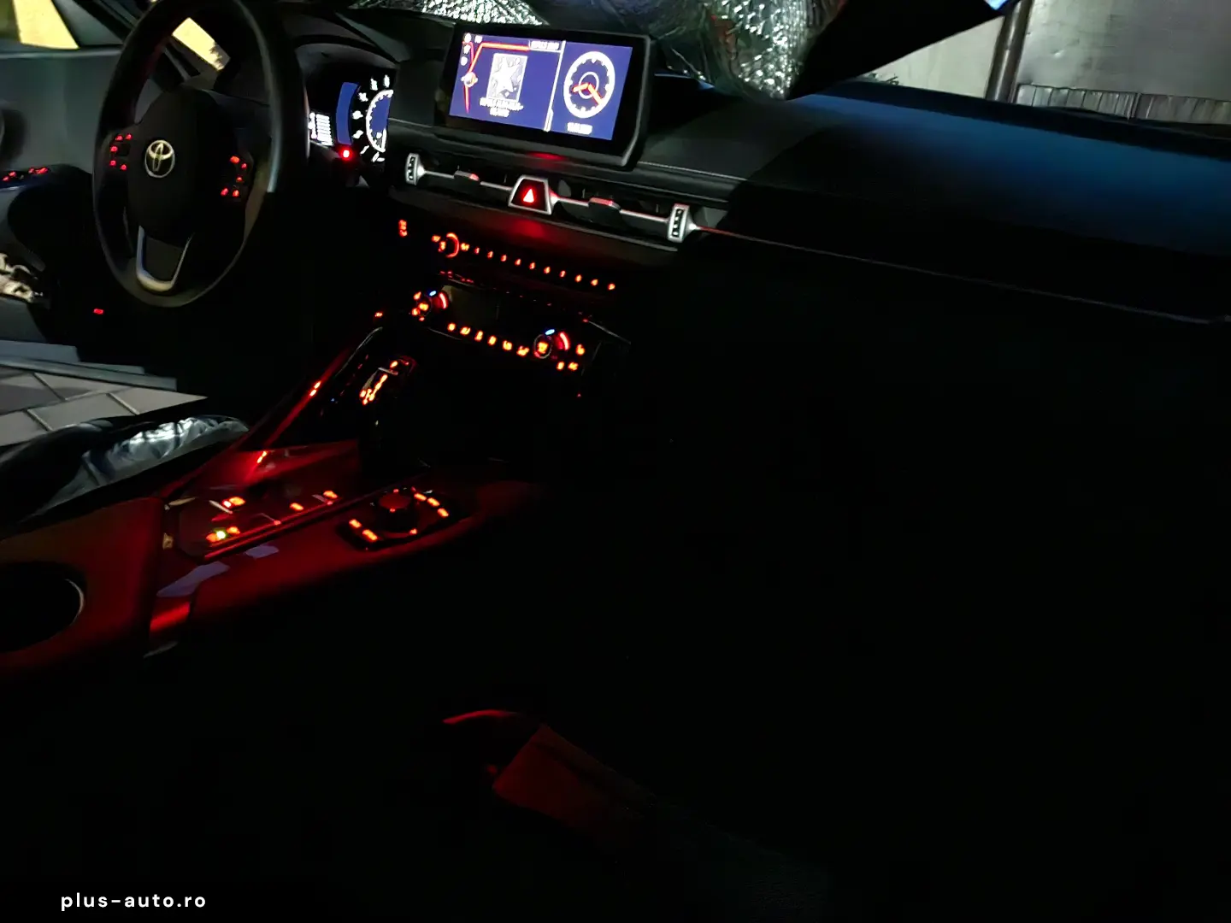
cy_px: 462
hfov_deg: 73.9
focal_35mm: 23
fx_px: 818
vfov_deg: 58.9
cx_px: 616
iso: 1250
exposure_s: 1/2
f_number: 1.8
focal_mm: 5.54
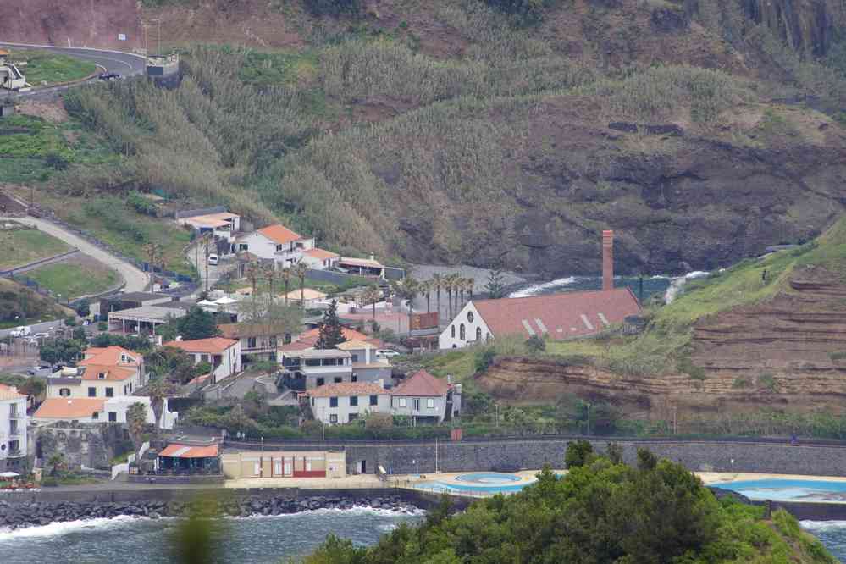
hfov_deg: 4.6
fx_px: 10574
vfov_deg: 3.1
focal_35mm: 450
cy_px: 282
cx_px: 423
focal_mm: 300
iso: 800
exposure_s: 1/320
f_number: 9
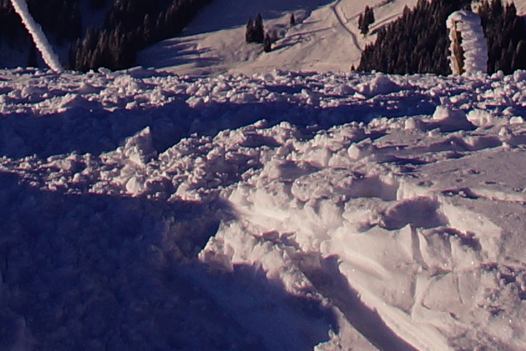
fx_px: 4368
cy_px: -749
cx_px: 180
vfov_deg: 4.4
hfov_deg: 6.9
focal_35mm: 299
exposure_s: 1/1000
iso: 100
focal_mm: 28
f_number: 8
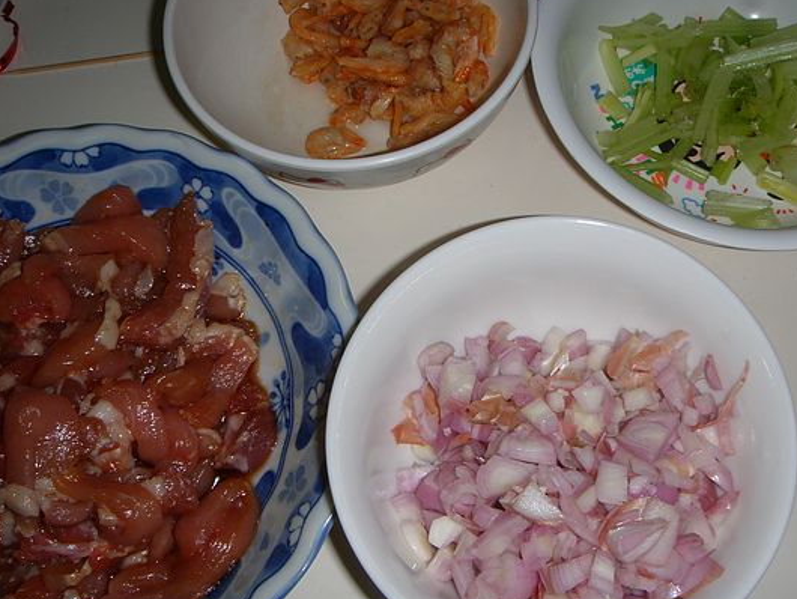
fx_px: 990
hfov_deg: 43.8
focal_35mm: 43
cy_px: 306
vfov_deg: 33.6
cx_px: 424
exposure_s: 1/30
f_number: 6.6
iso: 100
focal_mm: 6.7
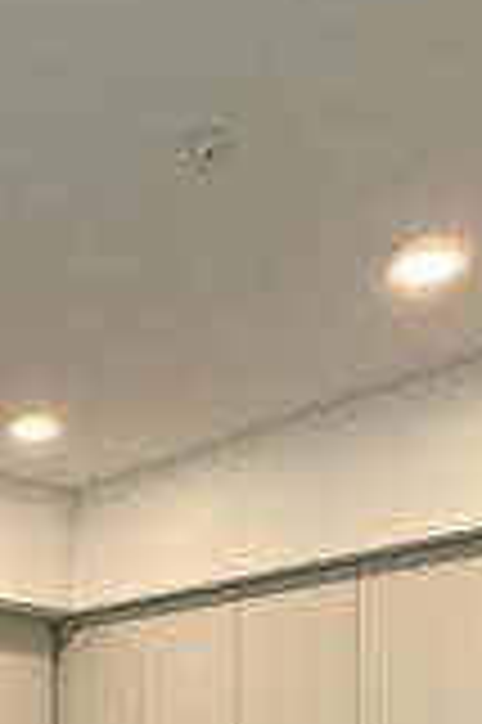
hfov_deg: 21.8
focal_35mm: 58
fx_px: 1167
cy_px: 796
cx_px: -77
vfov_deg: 30.8
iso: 320
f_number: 2.2
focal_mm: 2.22
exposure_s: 1/120
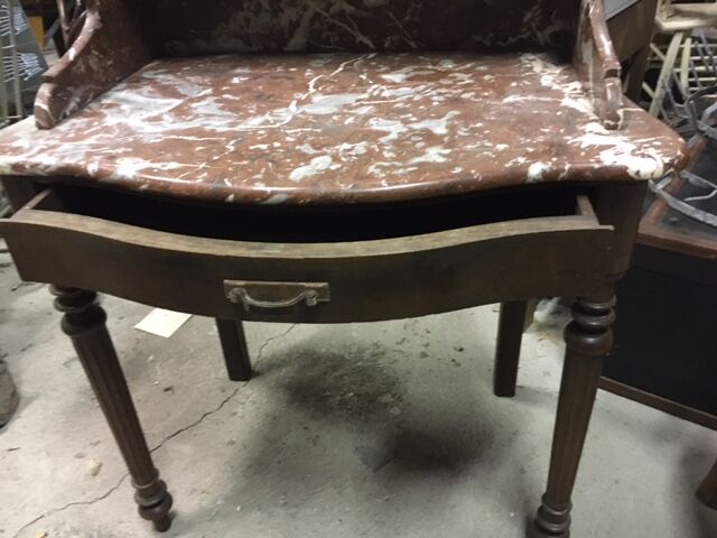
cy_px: 269
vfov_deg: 48.2
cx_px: 358
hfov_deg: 61.7
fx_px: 601
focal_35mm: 29
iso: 250
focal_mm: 4.15
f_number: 2.2
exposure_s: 1/17
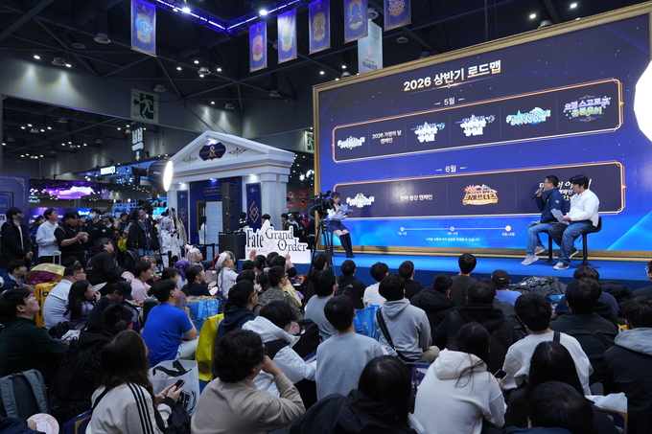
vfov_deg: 51.3
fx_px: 453
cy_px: 217
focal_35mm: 25
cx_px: 326
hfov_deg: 71.5
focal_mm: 25
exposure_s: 1/125
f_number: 3.5
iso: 400
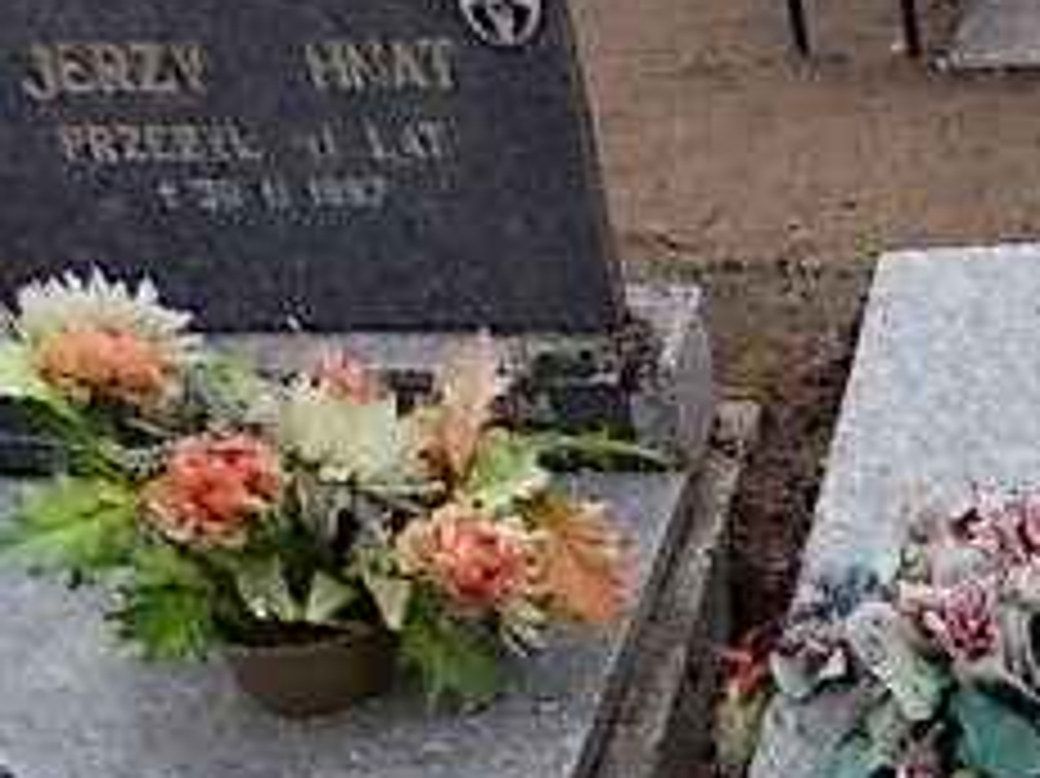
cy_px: 693
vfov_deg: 20.0
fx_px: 2162
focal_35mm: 72
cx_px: 1216
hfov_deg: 24.7
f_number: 3.2
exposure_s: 1/60
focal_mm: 4.6
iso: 80
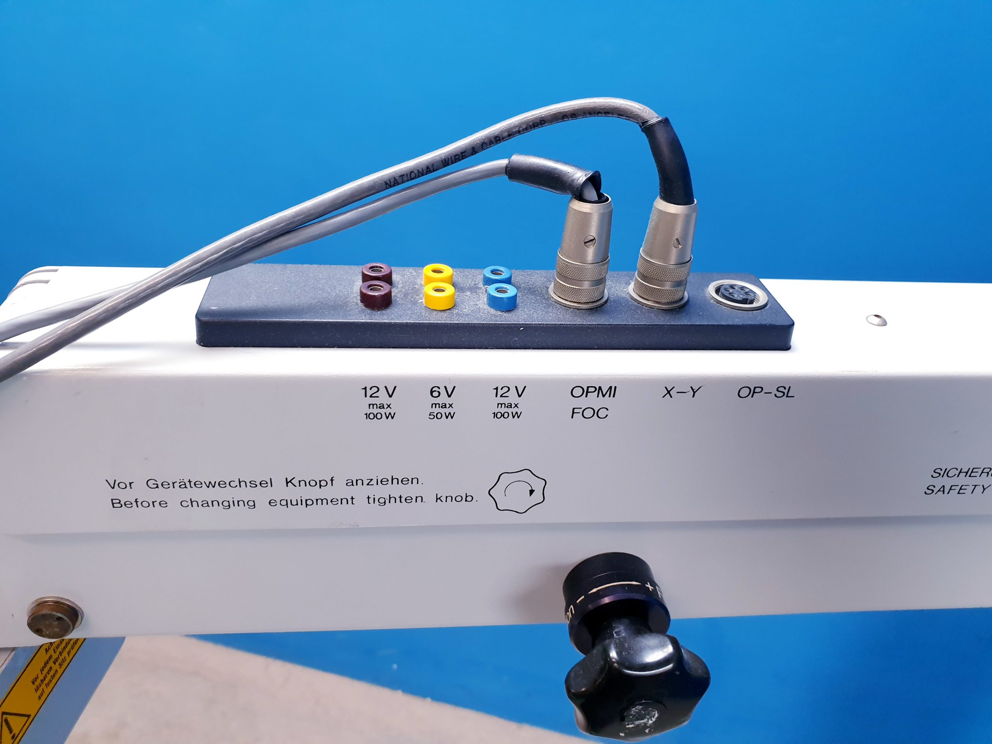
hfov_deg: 67.3
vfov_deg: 53.1
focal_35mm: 26
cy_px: 372
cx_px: 496
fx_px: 745
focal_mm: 4.3
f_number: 2.4
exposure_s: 1/50
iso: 200
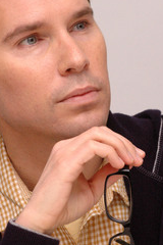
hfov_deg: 4.9
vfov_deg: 7.4
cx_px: 74
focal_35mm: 280
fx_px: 1902
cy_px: 94
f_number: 9
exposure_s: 1/800
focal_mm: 112
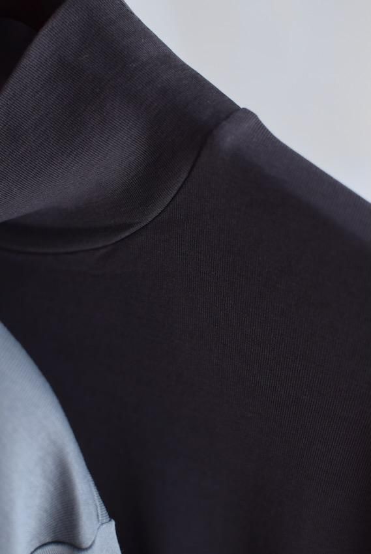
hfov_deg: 25.8
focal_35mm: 52
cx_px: 186
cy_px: 277
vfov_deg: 37.8
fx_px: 809
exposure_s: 1/60
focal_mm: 35
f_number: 2.5
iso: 400
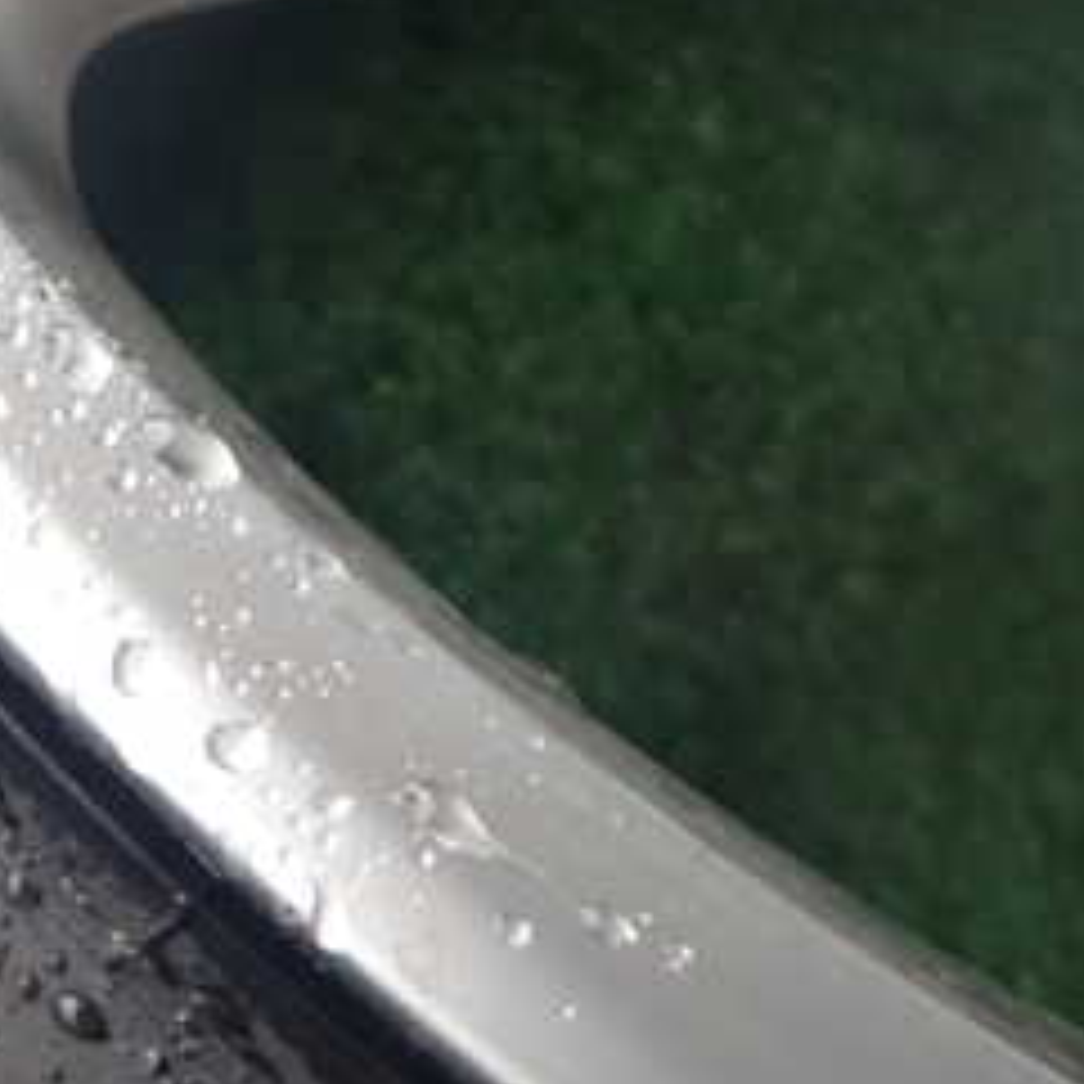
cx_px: -121
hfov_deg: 28.2
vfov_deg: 30.9
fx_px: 1949
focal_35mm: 55
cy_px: 378
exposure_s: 1/160
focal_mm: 4.5
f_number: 2
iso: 100
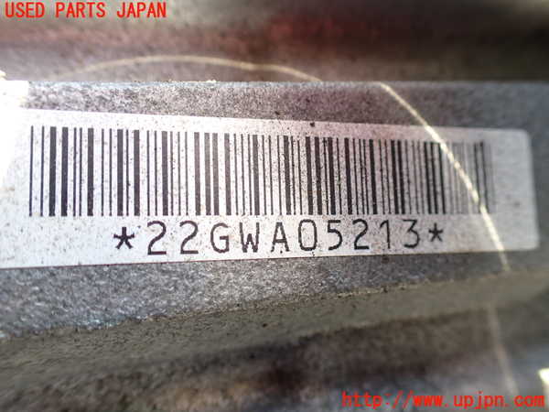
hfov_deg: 60.0
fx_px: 476
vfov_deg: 46.8
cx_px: 274
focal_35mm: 30
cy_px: 206
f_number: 2.3
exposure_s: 1/125
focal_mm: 5.4
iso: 125
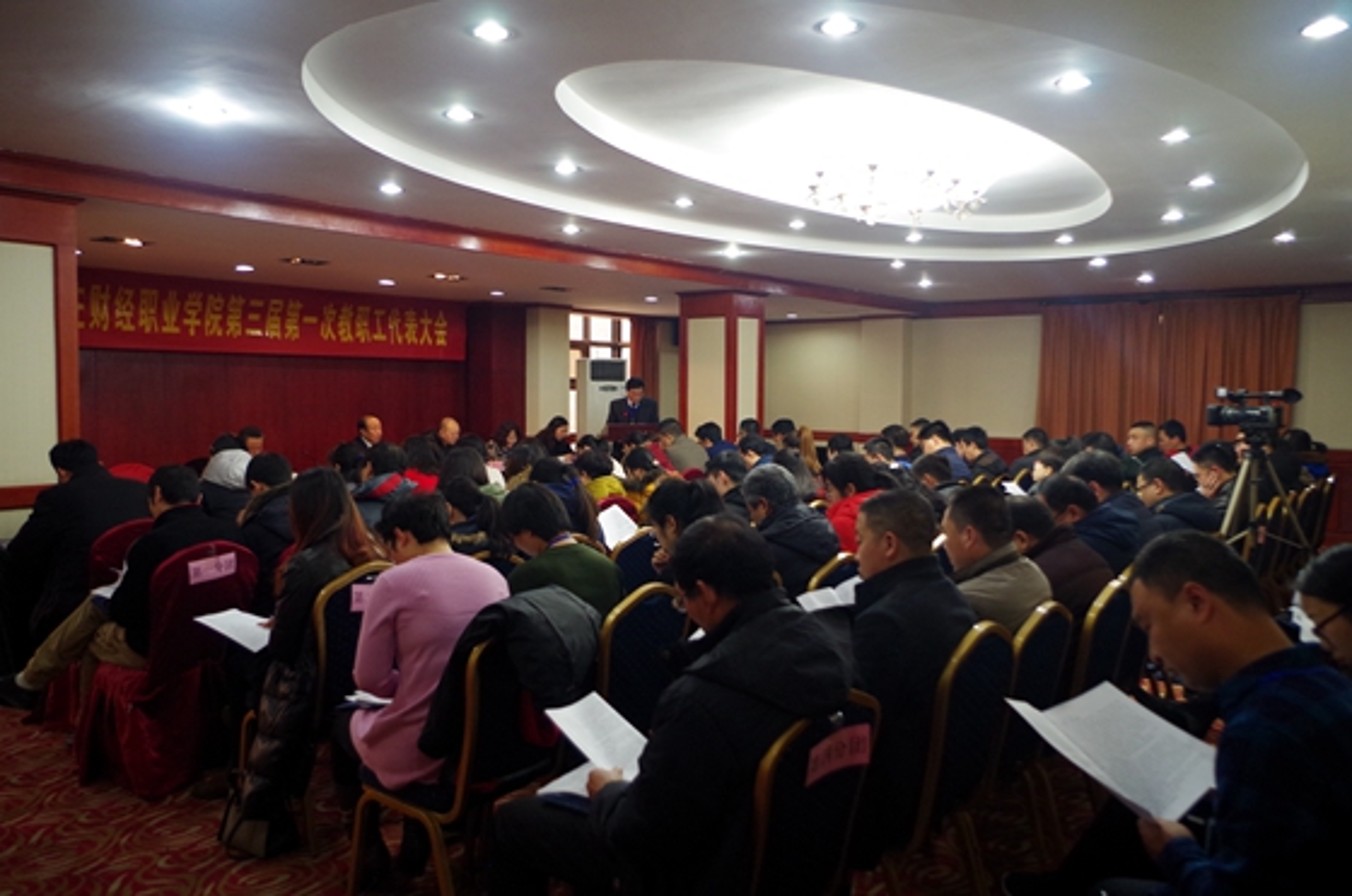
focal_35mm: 27
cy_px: 448
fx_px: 1012
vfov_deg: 47.7
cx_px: 676
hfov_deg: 67.5
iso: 800
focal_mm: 18
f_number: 3.5
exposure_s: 1/15
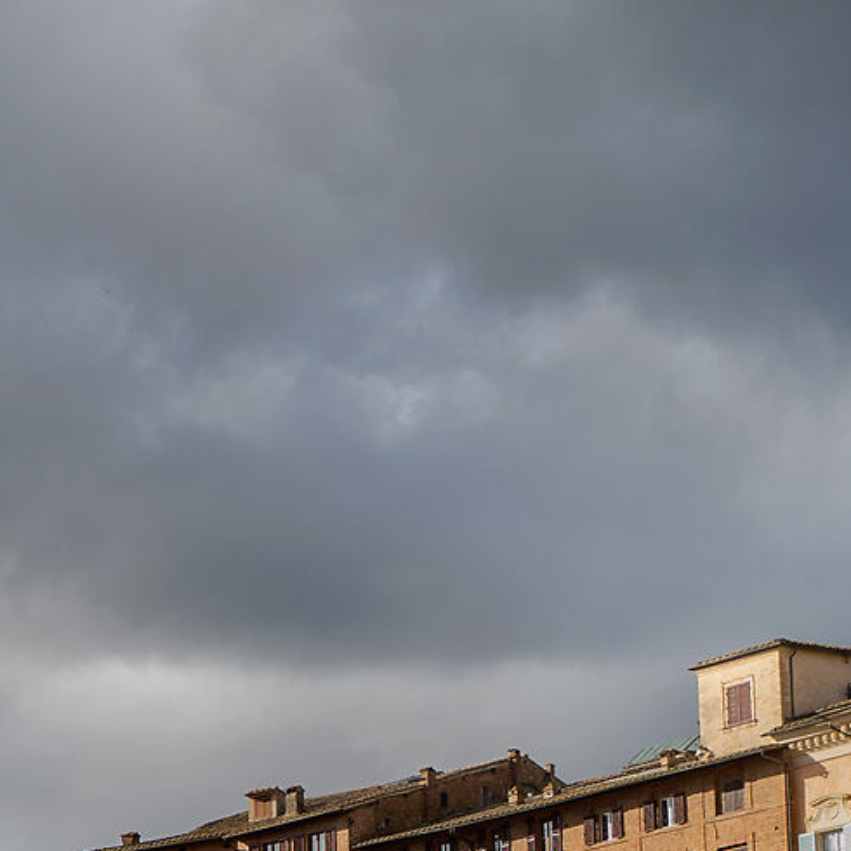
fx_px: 2781
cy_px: 1066
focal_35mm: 100
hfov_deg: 15.8
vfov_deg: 16.5
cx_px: -460
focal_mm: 24
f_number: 8
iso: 100
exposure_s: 1/125
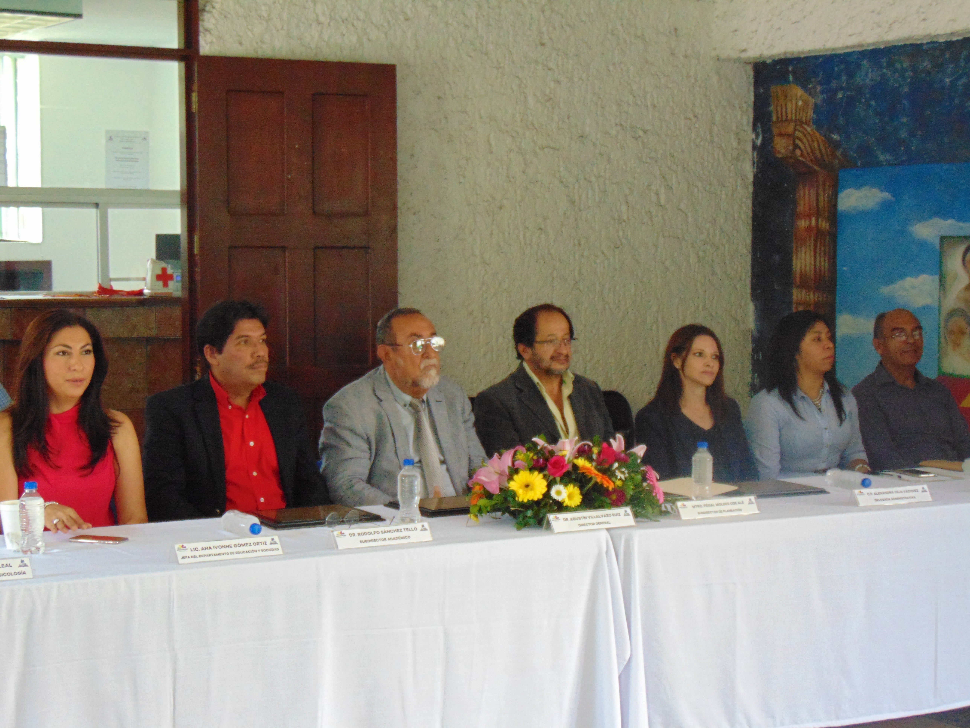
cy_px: 364
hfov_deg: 27.4
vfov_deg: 20.7
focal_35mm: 71
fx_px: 1990
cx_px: 485
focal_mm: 12.8
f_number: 3.7
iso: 500
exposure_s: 1/80
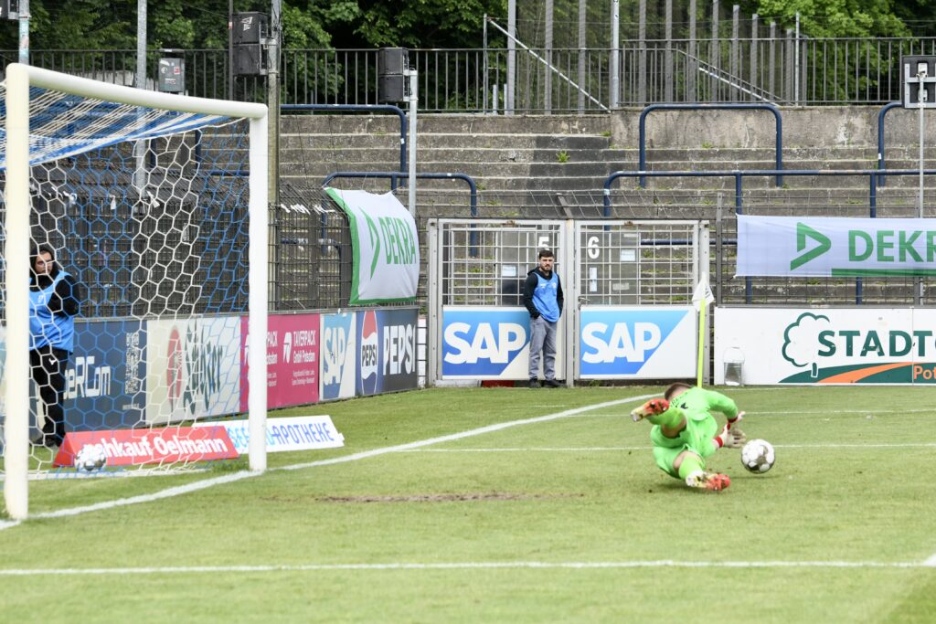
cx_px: 468
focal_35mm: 165
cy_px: 312
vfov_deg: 8.3
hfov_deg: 12.5
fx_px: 4290
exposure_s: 1/2000
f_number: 8
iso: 1250
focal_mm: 165
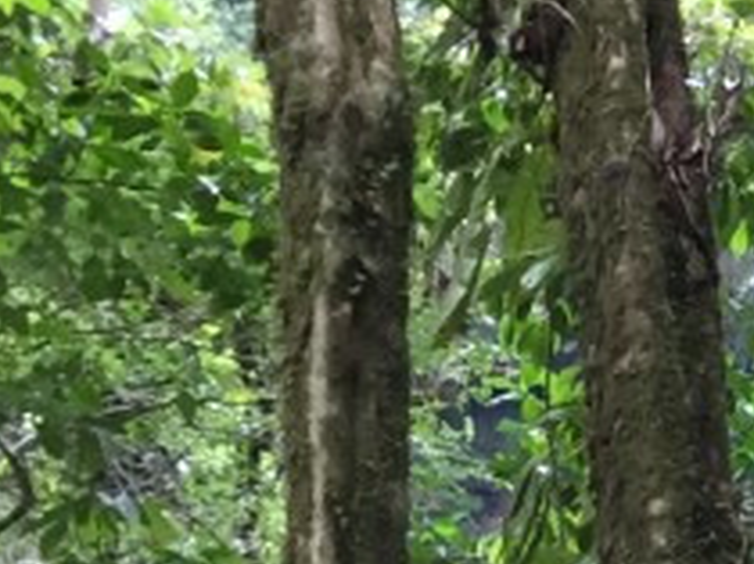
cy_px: 661
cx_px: 1849
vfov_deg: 8.3
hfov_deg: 9.8
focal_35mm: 177
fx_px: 3851
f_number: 2.2
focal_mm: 4.15
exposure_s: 1/30
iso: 32
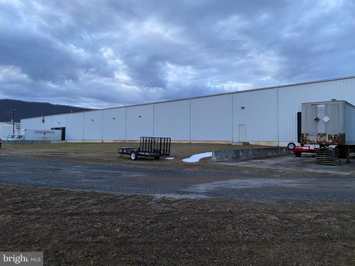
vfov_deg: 53.1
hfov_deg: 67.3
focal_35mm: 26
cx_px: 178
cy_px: 133
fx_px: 267
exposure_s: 1/40
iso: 400
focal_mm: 4.25
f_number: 1.8
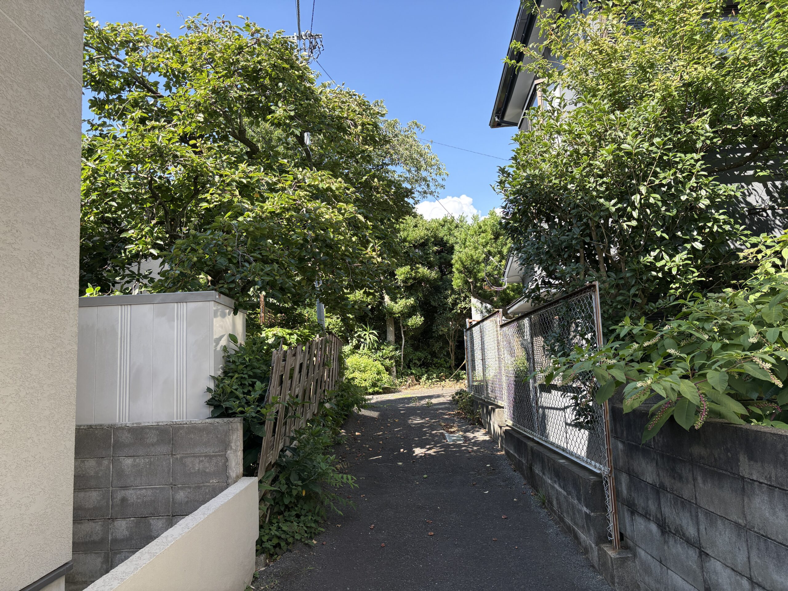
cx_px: 394
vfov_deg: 53.1
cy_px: 296
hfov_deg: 67.3
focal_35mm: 26
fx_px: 592
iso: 64
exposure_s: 1/850
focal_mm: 5.96
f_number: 1.6
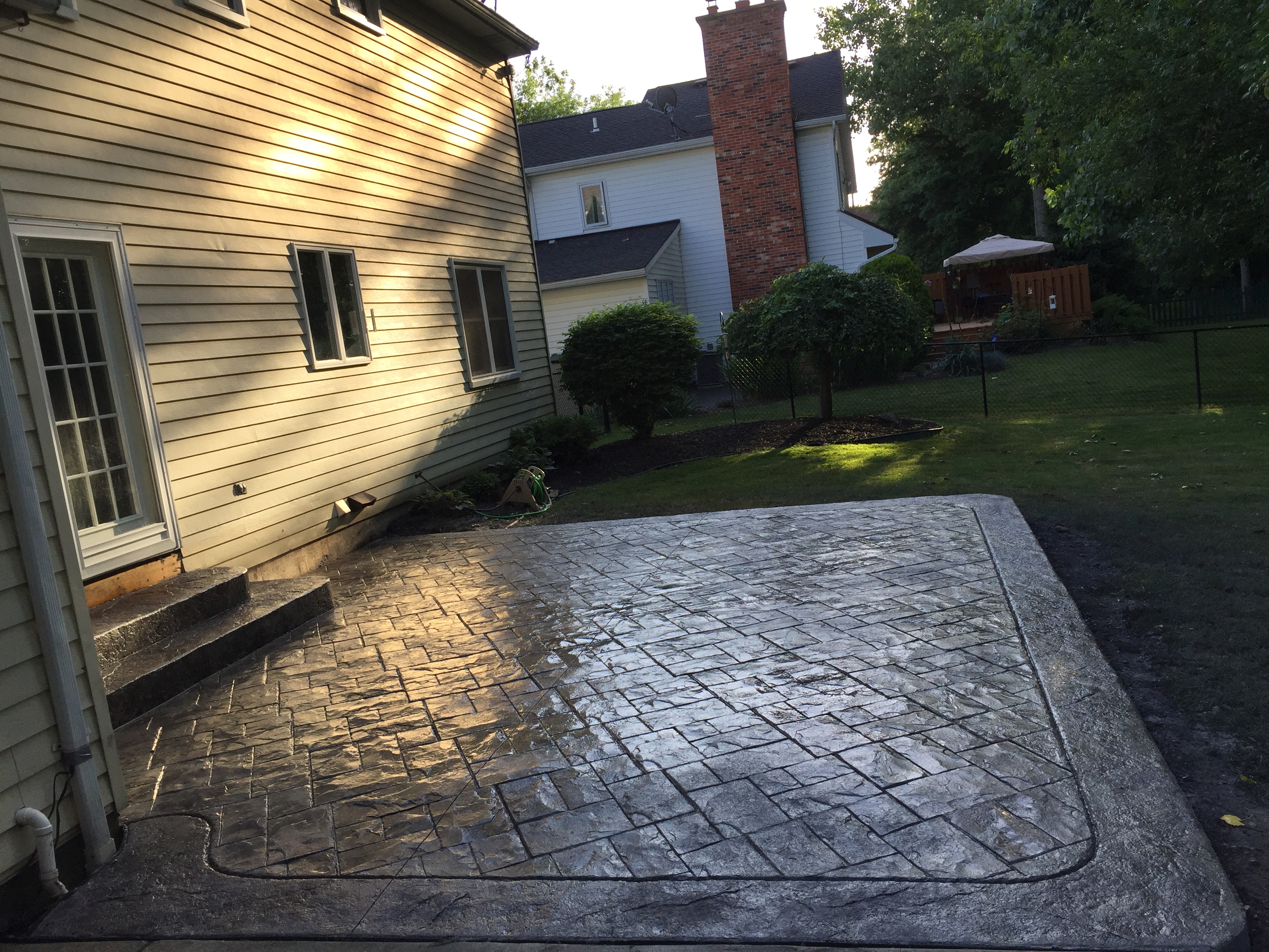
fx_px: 1063
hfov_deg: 61.7
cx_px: 634
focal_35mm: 29
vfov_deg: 48.2
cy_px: 476
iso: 32
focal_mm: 4.15
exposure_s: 1/444
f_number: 2.2
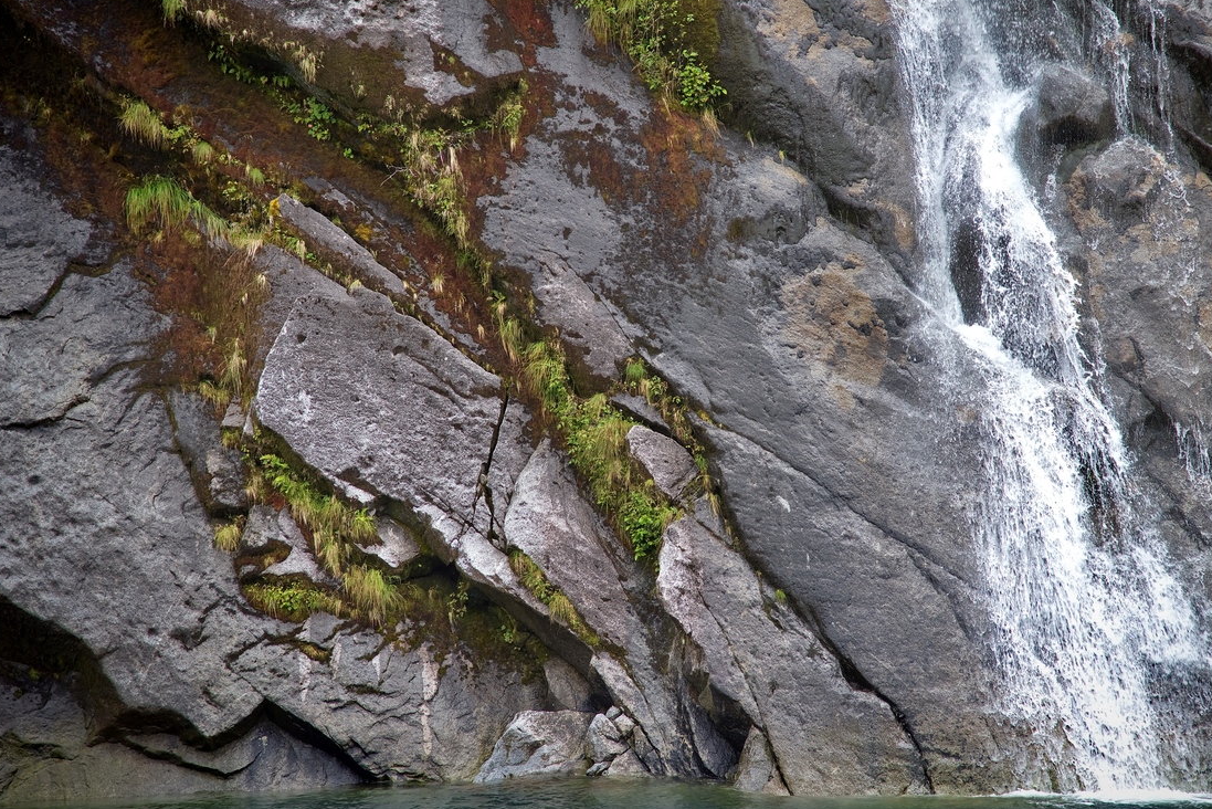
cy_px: 340
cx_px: 674
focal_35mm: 140
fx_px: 4714
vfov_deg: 9.8
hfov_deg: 14.6
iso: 250
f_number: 4
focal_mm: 120
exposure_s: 1/250
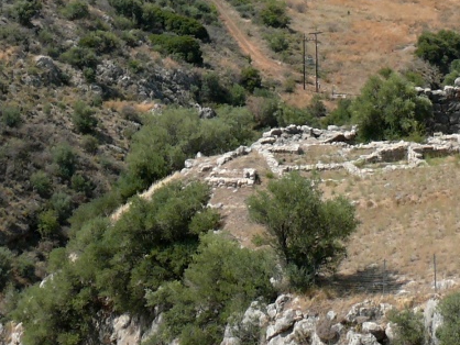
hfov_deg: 16.0
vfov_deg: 11.9
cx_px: 236
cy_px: -4
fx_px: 1635
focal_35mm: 123
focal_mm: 7.4
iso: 100
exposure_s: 1/200
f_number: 5
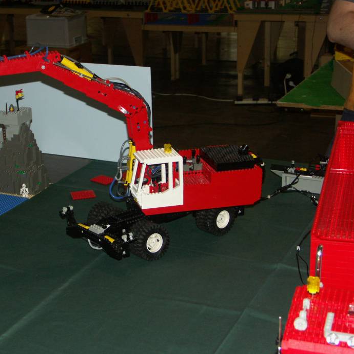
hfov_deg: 27.0
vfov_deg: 27.3
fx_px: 729
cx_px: 98
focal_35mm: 63
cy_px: 178
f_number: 2.8
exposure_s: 1/50
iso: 200
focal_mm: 12.36
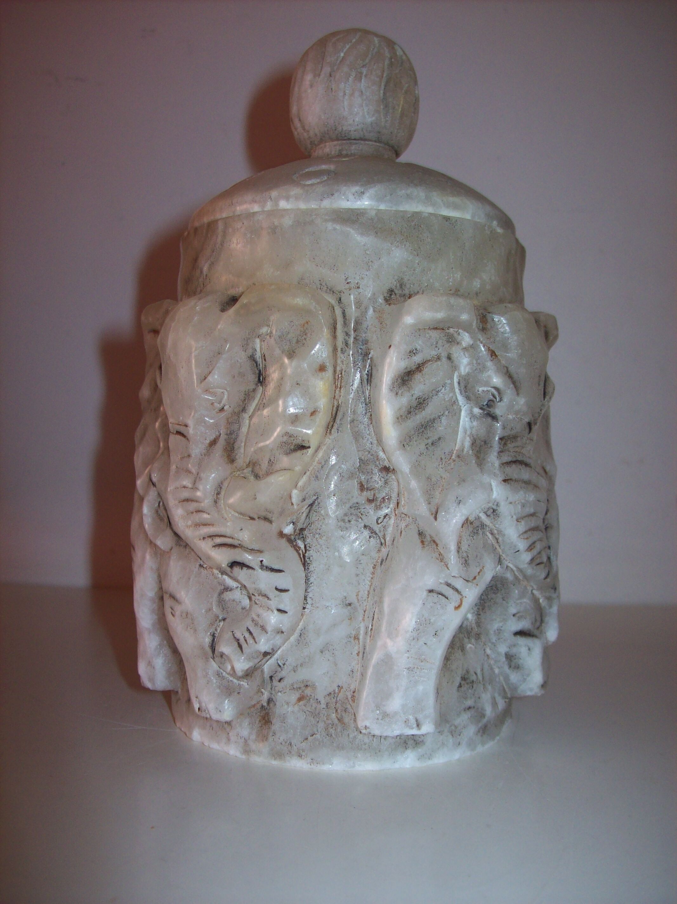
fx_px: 939
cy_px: 452
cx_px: 338
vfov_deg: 51.4
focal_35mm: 36
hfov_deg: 39.6
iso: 80
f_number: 2.7
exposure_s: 1/64
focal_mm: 6
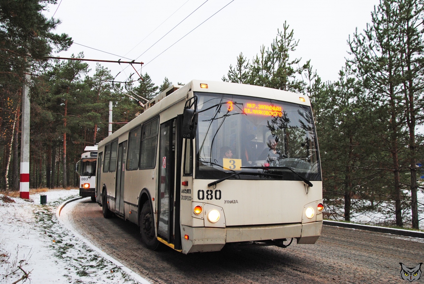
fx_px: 371
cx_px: 212
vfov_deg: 41.8
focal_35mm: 32
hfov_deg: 59.4
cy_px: 142
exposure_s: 1/30
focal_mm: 21
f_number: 5.6
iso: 200
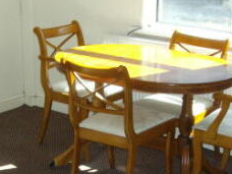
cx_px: 111
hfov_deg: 21.3
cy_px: 154
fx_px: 617
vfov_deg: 15.9
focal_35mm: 92
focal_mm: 6
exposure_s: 1/160
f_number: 2.7
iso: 160
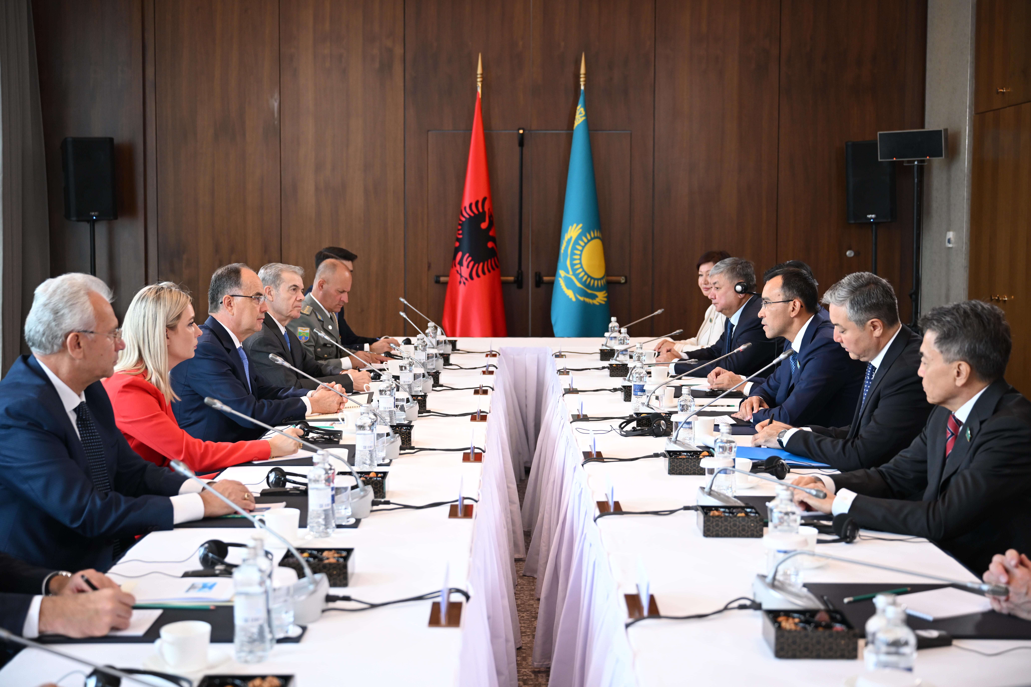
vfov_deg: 26.5
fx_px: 1460
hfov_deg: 38.9
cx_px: 516
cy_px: 344
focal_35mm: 51
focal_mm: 51
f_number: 3.5
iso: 1250
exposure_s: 1/250
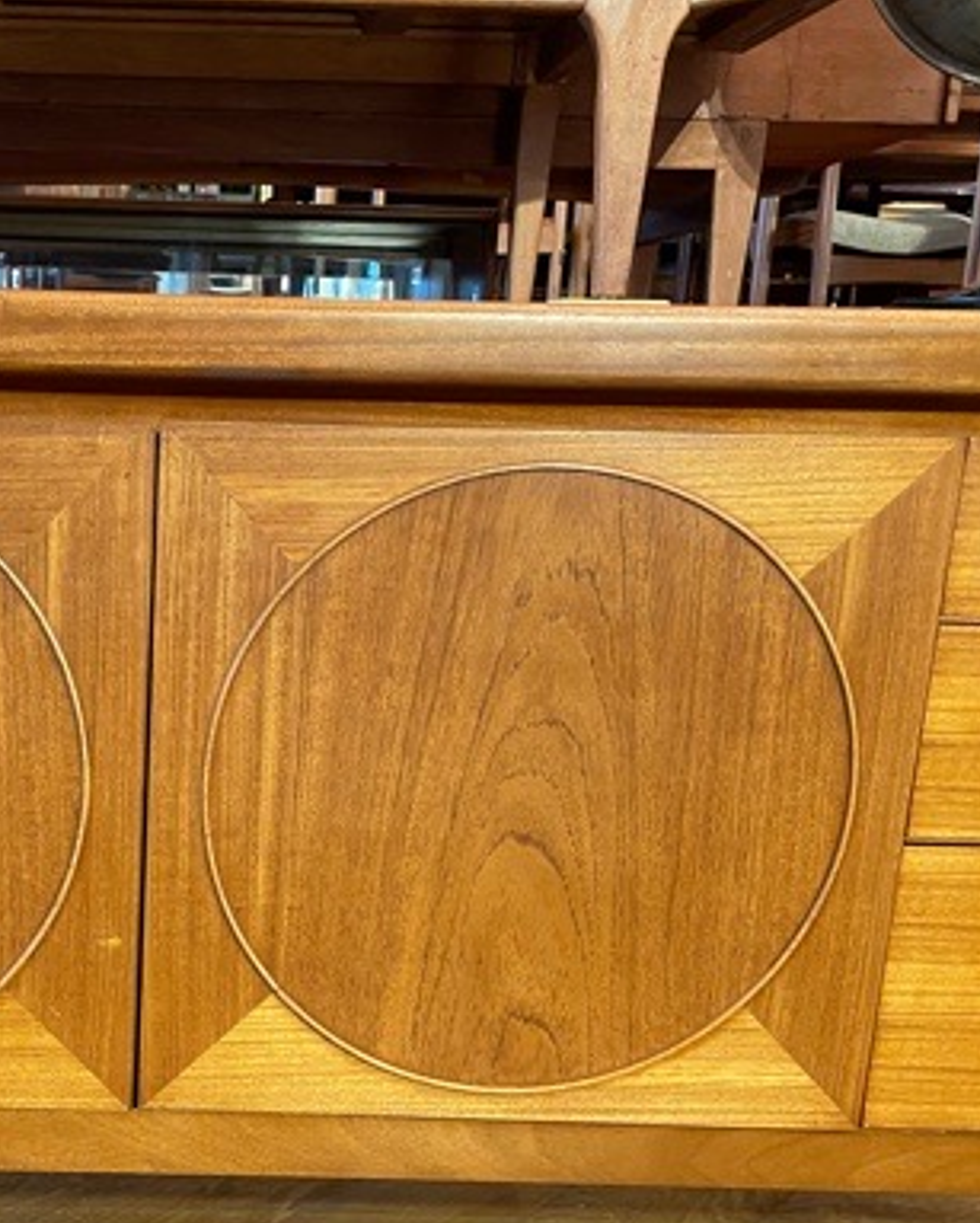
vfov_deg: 40.6
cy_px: 811
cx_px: 134
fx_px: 1630
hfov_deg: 32.1
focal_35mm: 45
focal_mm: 4.2
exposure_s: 1/60
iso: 320
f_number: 1.6
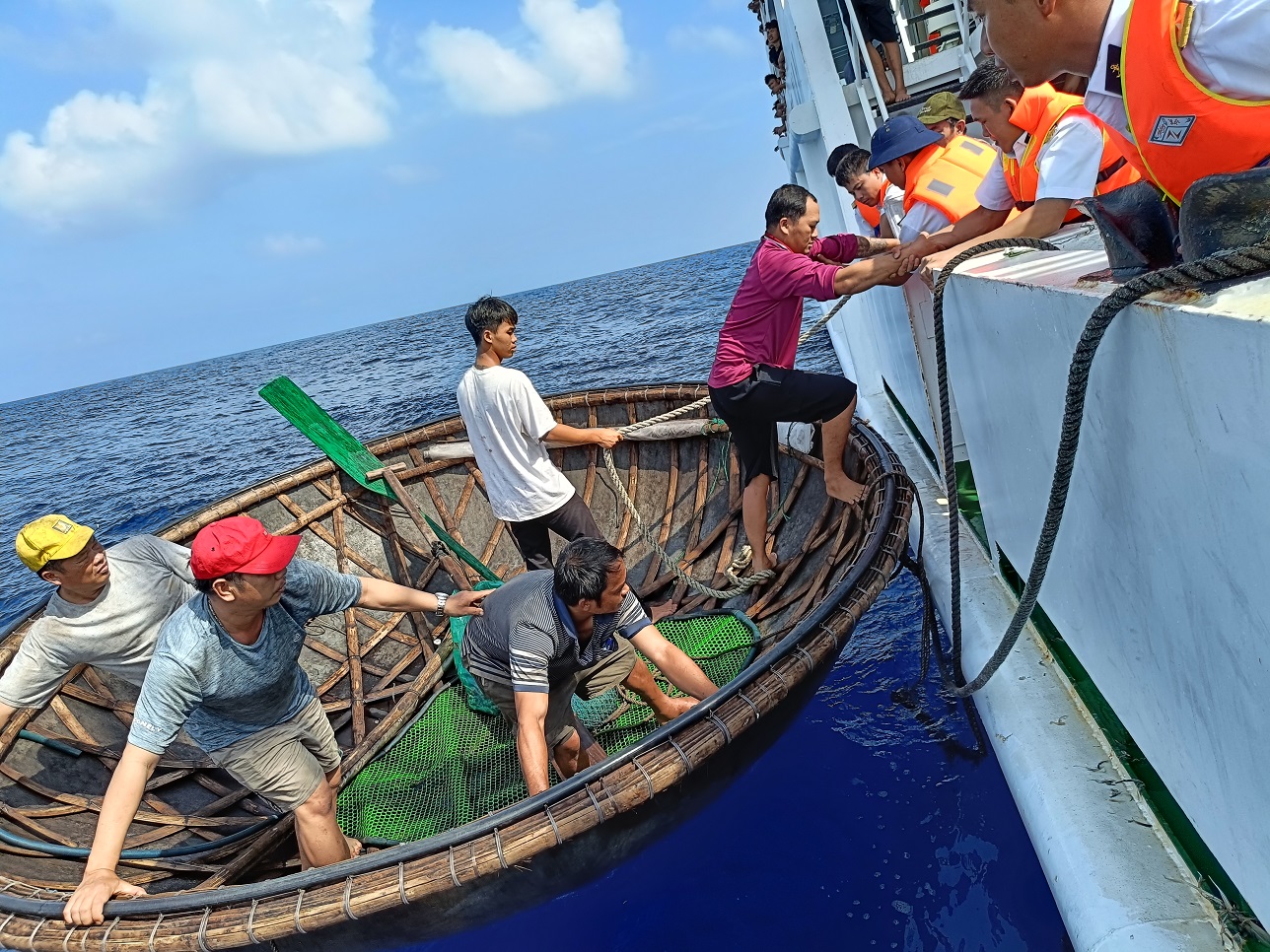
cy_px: 476
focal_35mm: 25
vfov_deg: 54.9
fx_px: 917
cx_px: 635
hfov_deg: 69.4
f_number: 1.7
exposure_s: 1/460
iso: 100
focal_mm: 4.7
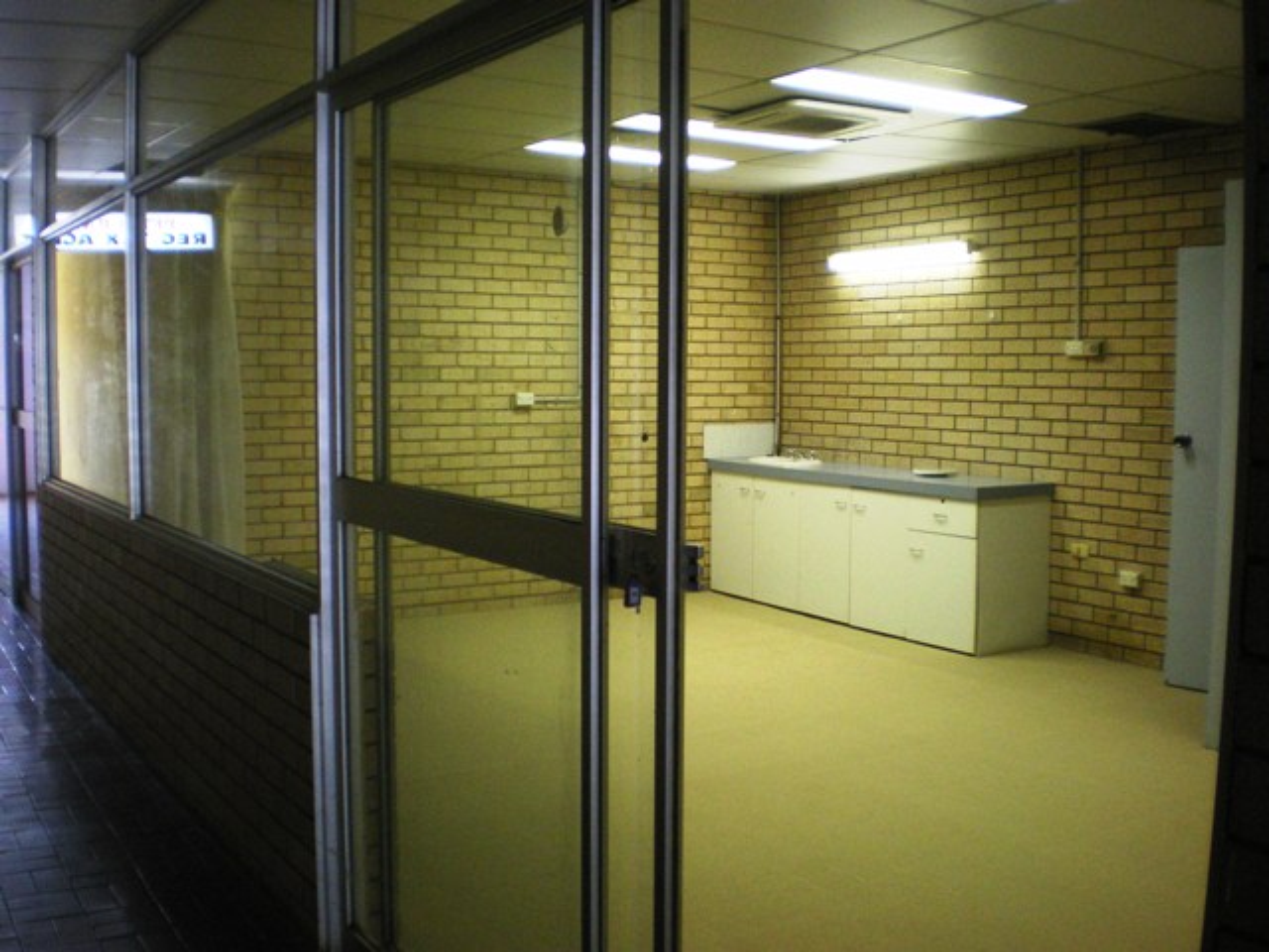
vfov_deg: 39.7
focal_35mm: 36
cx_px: 634
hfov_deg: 51.4
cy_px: 476
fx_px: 1320
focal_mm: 6.3
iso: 400
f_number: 3.1
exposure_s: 1/50
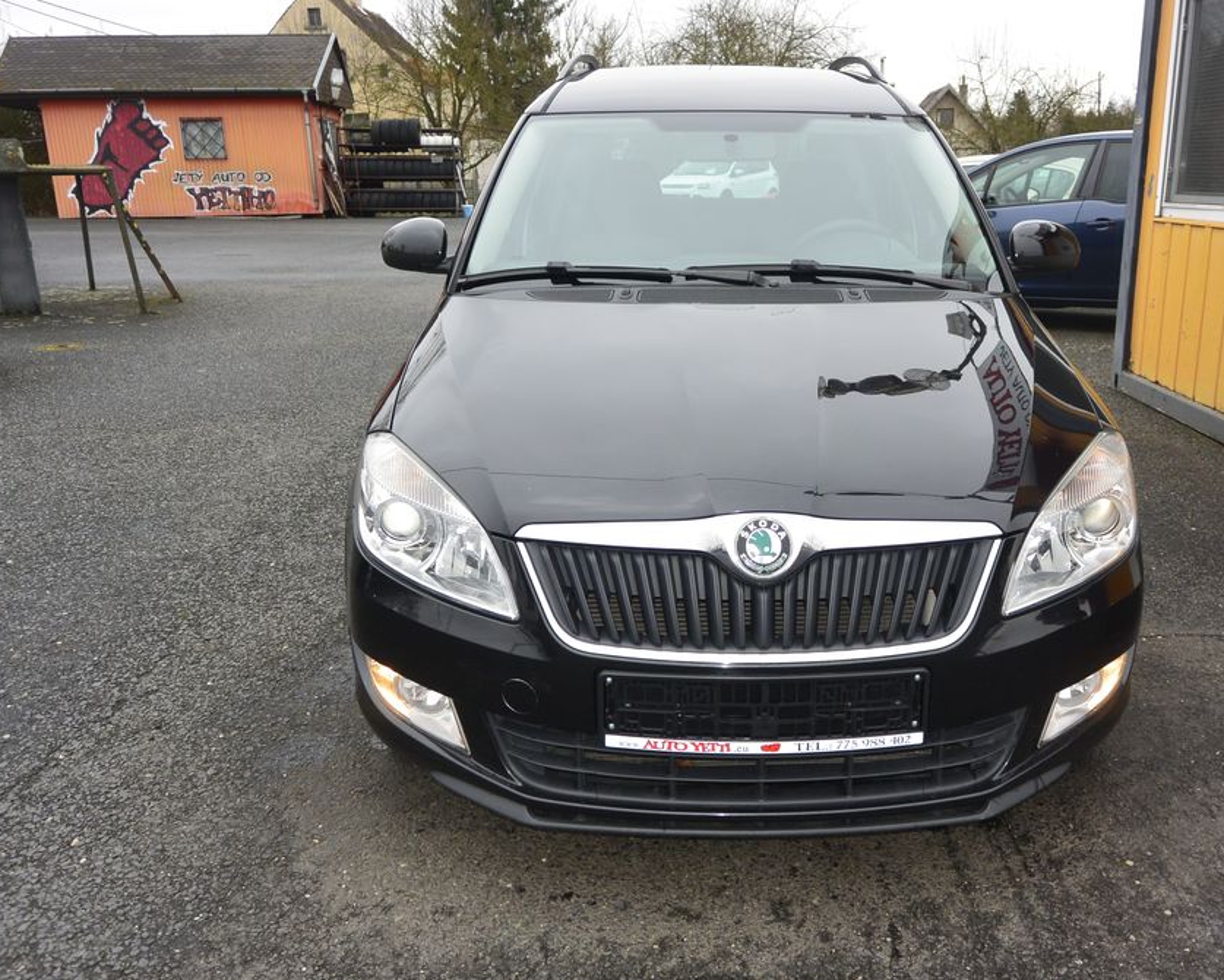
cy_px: 488
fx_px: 1123
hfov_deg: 56.7
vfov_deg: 47.1
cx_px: 734
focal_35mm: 31
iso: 160
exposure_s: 1/200
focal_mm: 10
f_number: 4
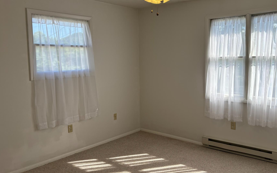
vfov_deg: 38.3
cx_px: 163
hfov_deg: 57.8
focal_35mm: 33
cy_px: 78
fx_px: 249
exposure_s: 1/414
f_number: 1.6
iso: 50
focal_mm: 5.96
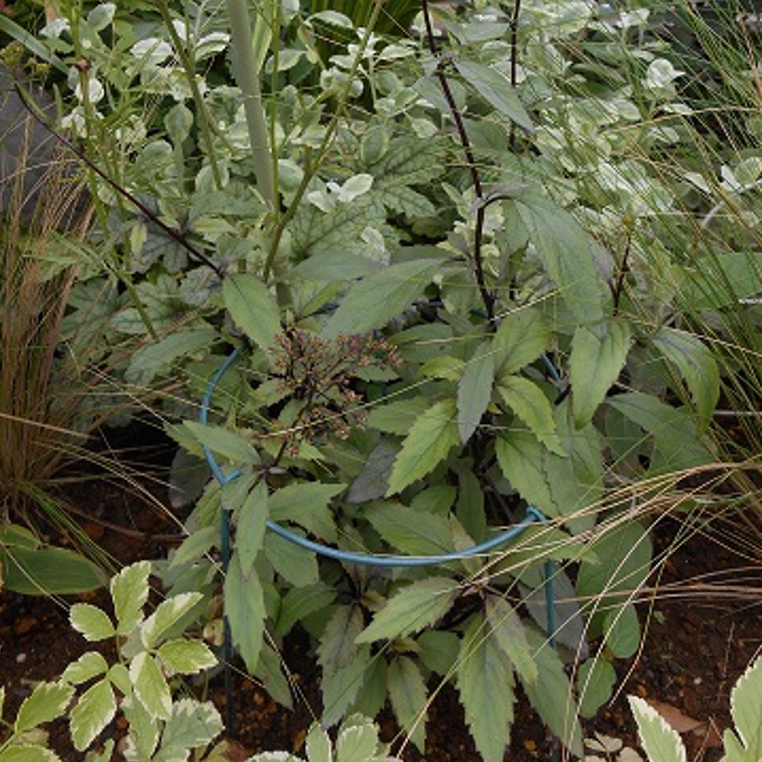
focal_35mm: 33
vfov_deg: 48.5
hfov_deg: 49.7
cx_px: 400
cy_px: 229
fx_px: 822
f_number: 3.4
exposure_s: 1/60
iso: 80
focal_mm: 4.7
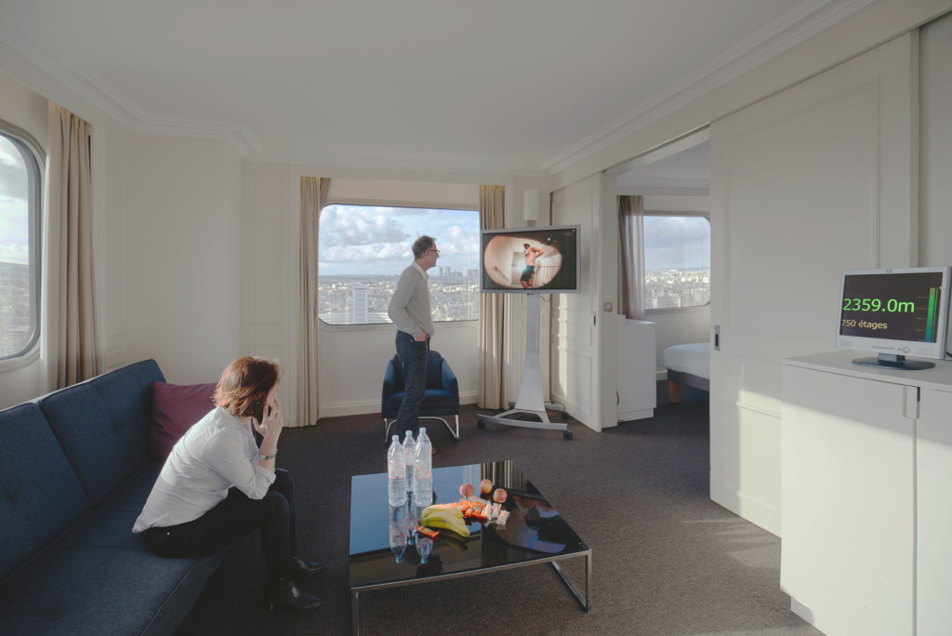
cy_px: 318
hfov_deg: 96.7
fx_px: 423
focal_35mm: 16
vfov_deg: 73.8
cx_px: 476
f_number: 4.5
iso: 250
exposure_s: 1/250
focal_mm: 16
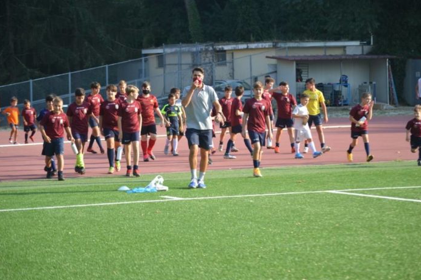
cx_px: 210
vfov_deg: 10.5
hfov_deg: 15.8
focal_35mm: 130
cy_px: 141
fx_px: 1519
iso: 400
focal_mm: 86
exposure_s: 1/640
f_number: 4.2
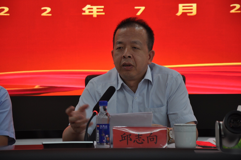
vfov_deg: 10.7
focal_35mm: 128
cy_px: 80
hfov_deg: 16.1
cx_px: 120
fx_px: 852
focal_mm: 85
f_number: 5.6
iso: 640
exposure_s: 1/60
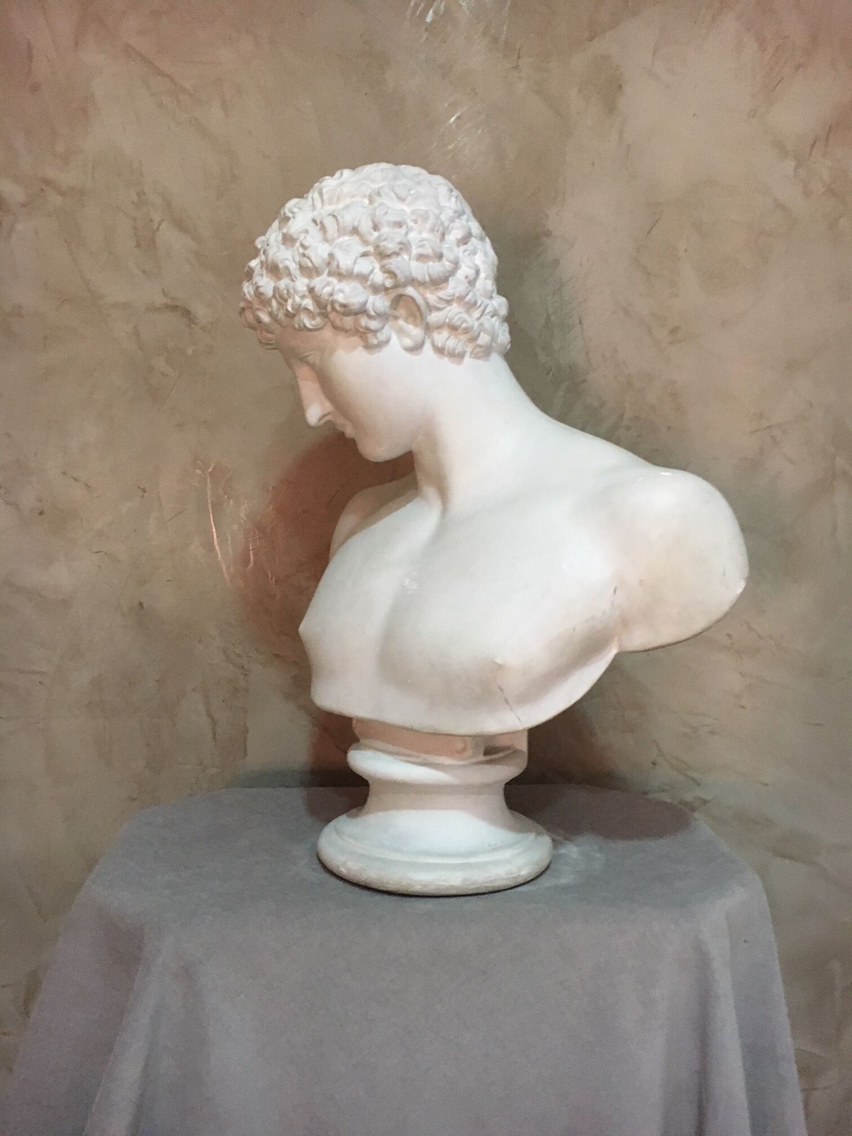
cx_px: 426
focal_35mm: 29
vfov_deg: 61.7
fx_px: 952
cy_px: 568
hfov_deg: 48.2
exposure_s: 1/25
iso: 200
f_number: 2.2
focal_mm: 4.15
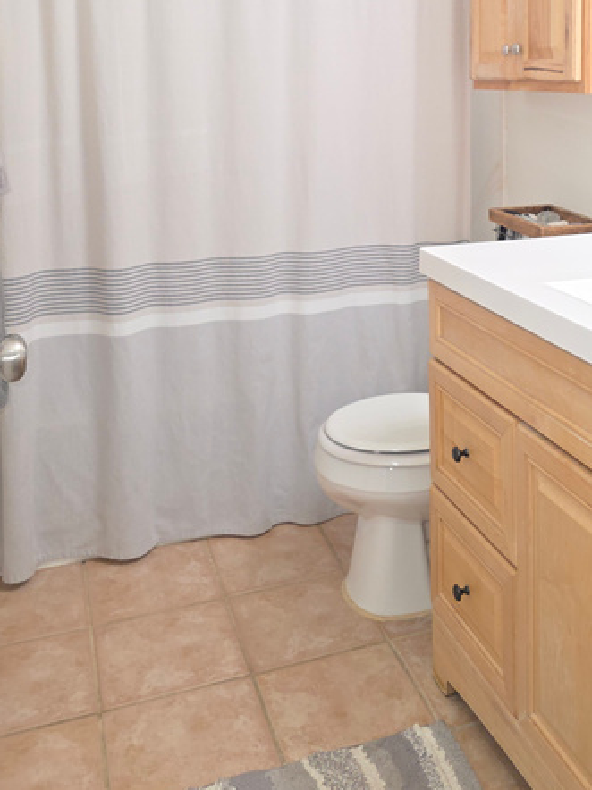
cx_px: 408
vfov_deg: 43.9
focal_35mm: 40
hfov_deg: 35.5
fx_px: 913
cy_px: 123
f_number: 1.7
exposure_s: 1/40
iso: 125
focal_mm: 6.3
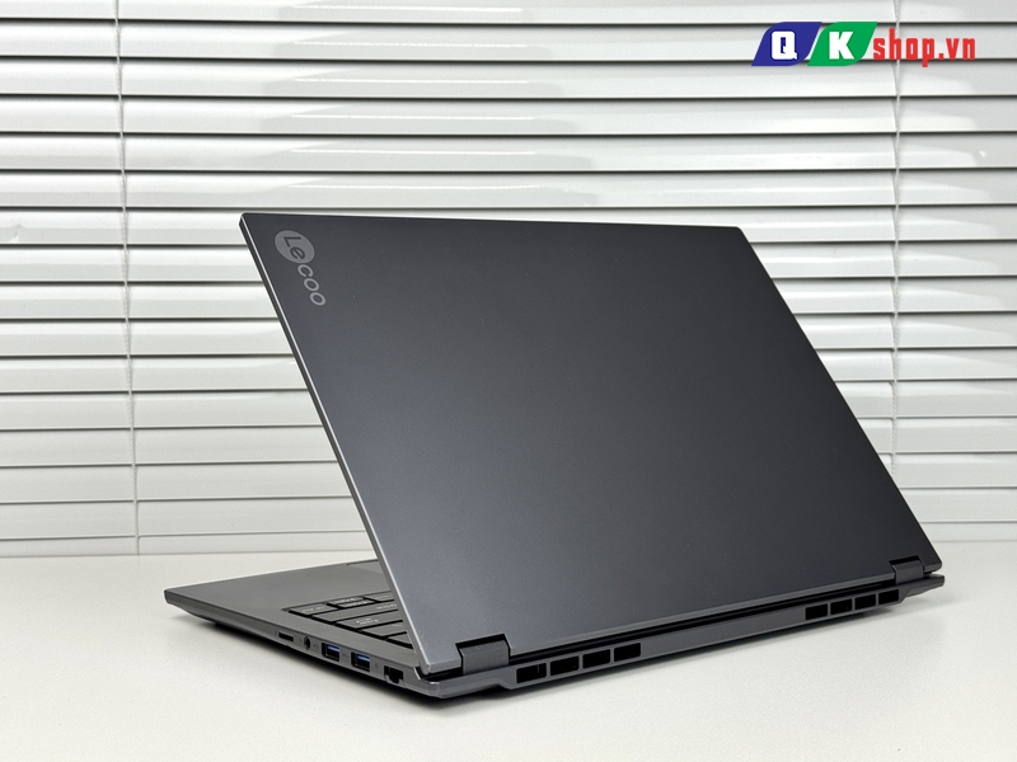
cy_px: 381
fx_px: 1410
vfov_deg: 30.3
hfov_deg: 39.7
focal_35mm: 48
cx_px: 508
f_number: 1.78
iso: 64
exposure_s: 1/356
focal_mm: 6.76
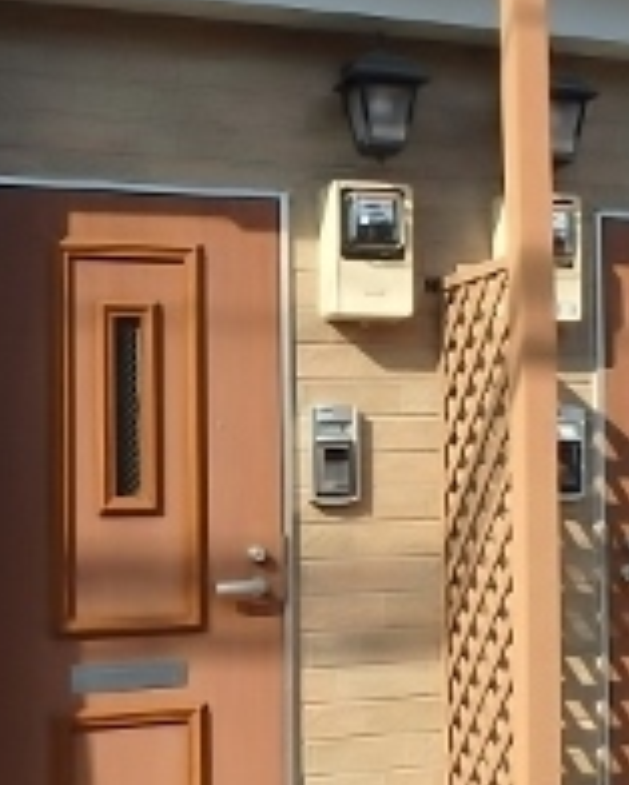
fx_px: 1558
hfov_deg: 22.4
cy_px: 449
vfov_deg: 28.3
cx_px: 537
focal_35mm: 67
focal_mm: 3.7
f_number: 3.5
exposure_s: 1/800
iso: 125
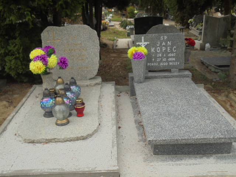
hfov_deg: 49.0
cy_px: 88
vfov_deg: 37.7
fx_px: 259
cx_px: 118
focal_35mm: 38
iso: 100
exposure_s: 1/160
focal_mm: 6.9
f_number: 4.2
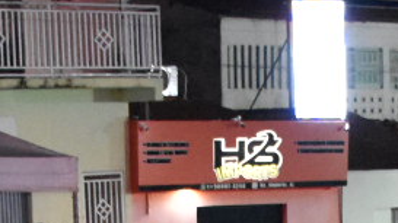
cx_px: 410
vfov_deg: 6.7
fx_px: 1771
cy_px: 576
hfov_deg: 12.6
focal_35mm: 168
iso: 6400
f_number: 3.5
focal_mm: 18
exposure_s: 1/100
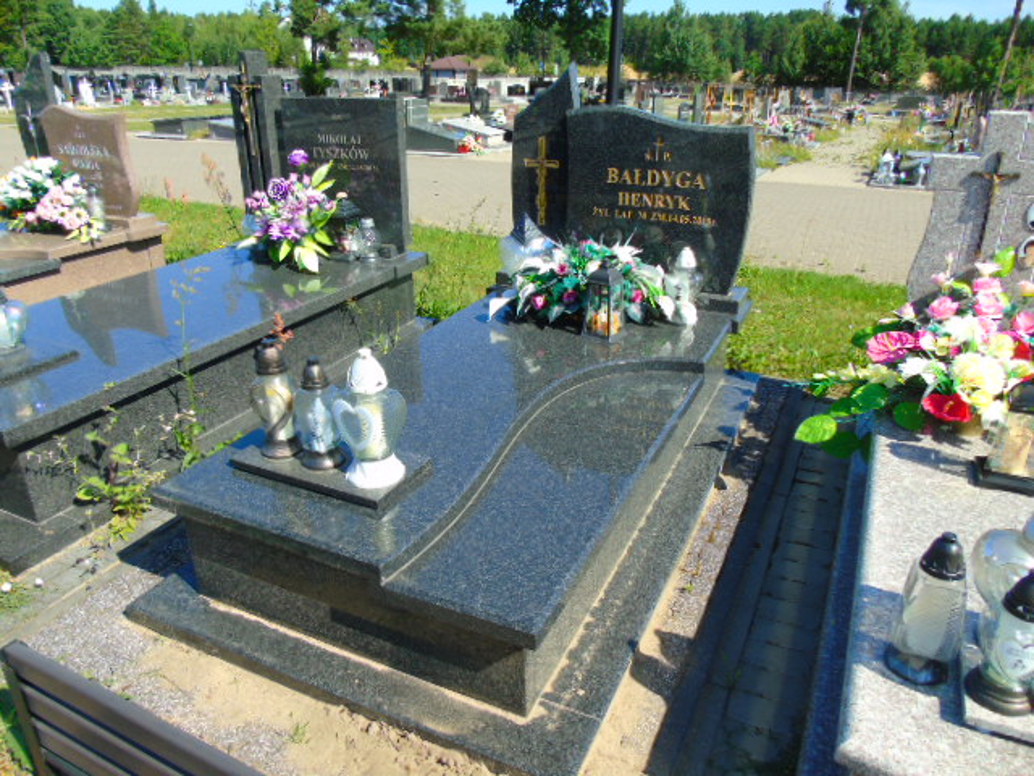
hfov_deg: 69.4
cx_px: 517
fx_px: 747
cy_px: 388
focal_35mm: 25
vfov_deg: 54.9
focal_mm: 4.4
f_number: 3.4
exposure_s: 1/500
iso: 80
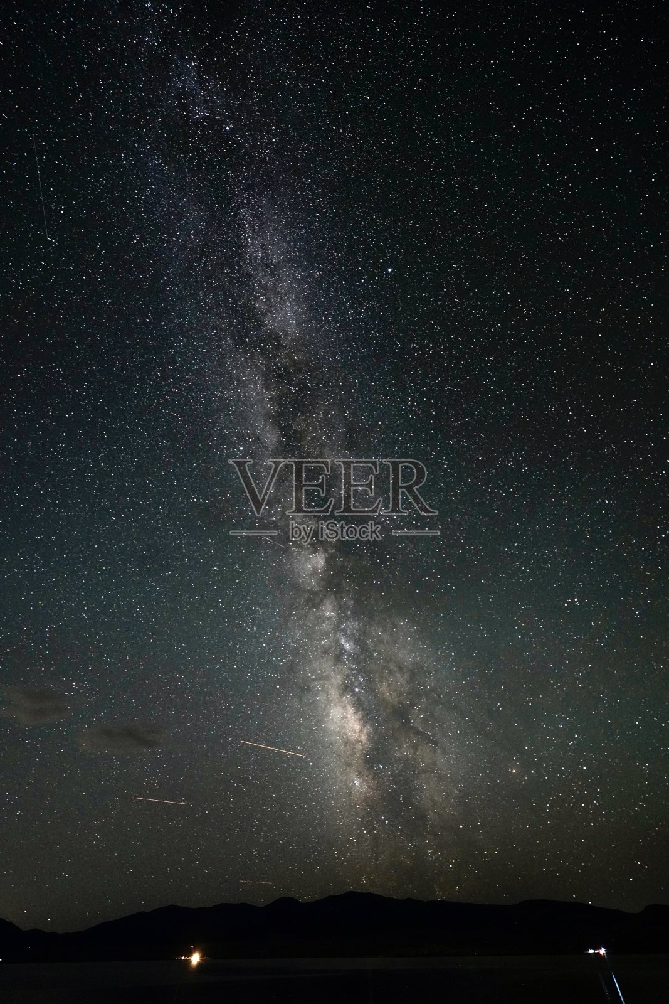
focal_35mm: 12
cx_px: 334
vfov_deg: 112.6
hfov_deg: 90.0
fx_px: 334
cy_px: 502
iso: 3200
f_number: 2.8
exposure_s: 25
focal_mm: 12
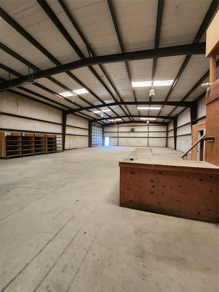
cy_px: 146
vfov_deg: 106.2
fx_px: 110
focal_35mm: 13
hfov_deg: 89.9
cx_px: 110
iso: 500
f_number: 2.2
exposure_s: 1/30
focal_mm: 2.2
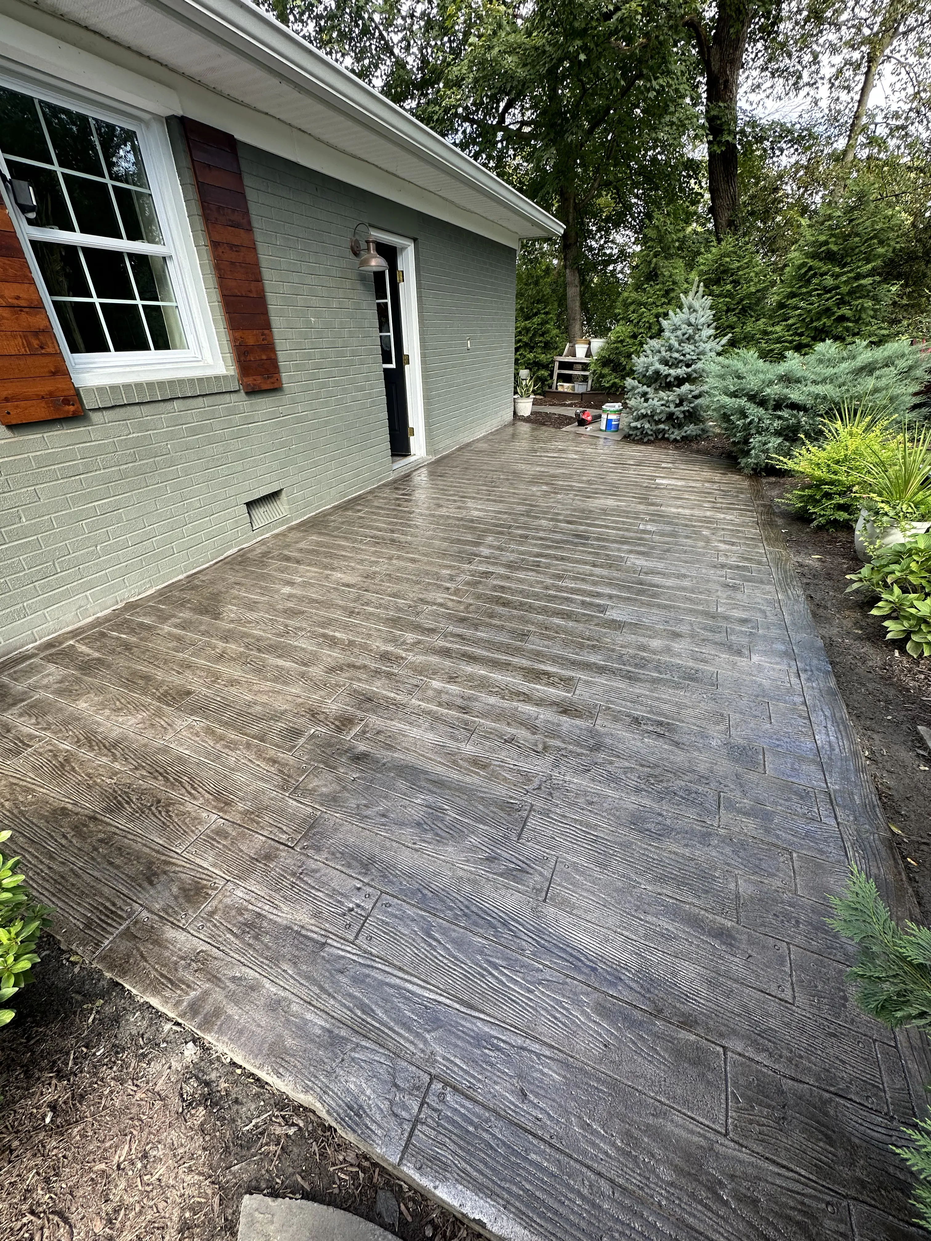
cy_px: 620
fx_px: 502
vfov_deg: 102.1
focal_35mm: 14
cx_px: 466
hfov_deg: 85.7
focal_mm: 2.22
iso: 40
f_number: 2.2
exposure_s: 1/123
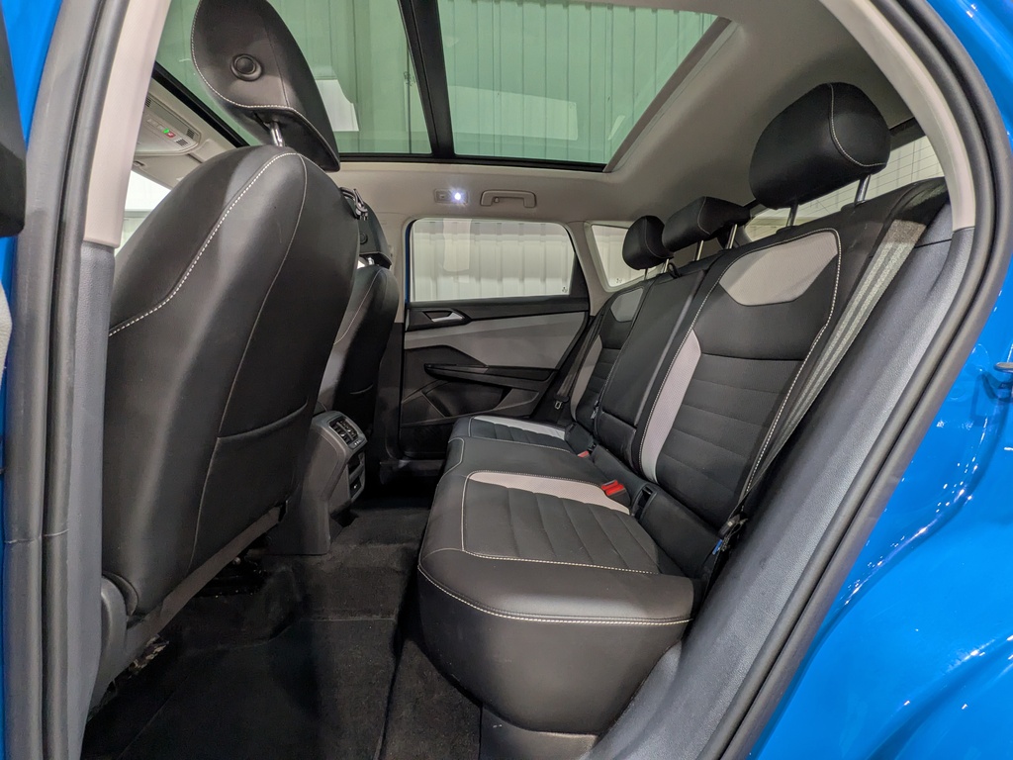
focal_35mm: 14
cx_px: 506
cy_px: 380
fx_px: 410
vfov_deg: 85.7
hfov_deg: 102.1
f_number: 2.2
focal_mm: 1.83
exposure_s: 1/33.3
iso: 147
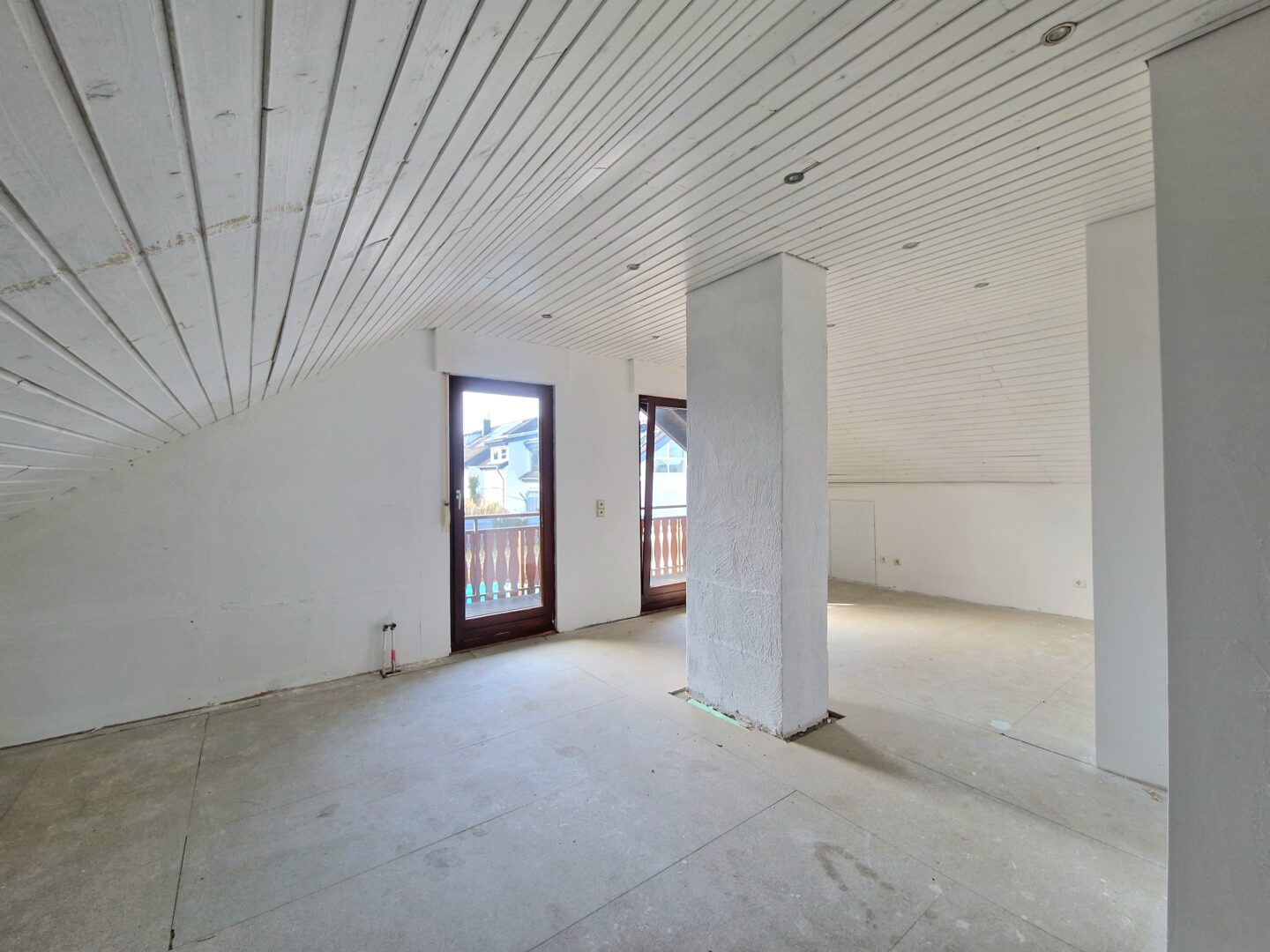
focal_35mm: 13
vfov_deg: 89.9
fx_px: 477
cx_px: 635
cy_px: 476
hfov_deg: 106.2
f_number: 2.2
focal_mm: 2.2
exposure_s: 1/50
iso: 80
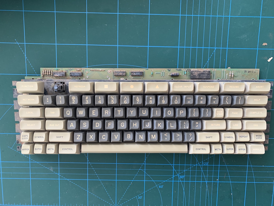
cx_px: 137
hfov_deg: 67.3
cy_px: 103
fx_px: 206
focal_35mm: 26
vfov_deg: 53.1
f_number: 1.8
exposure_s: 1/60
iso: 200
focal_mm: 4.25
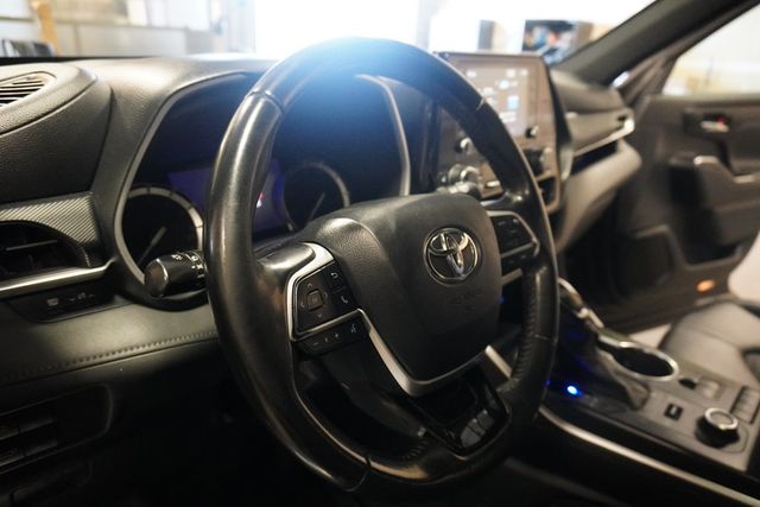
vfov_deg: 53.2
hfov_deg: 73.7
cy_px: 254
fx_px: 507
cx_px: 380
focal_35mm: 24
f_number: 3.5
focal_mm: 16
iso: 6400
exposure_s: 1/100
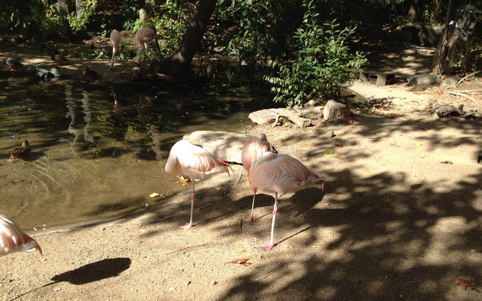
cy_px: 161
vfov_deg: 33.6
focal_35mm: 38
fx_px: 499
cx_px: 237
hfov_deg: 51.5
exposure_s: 1/581
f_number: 2.4
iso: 64
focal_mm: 4.28
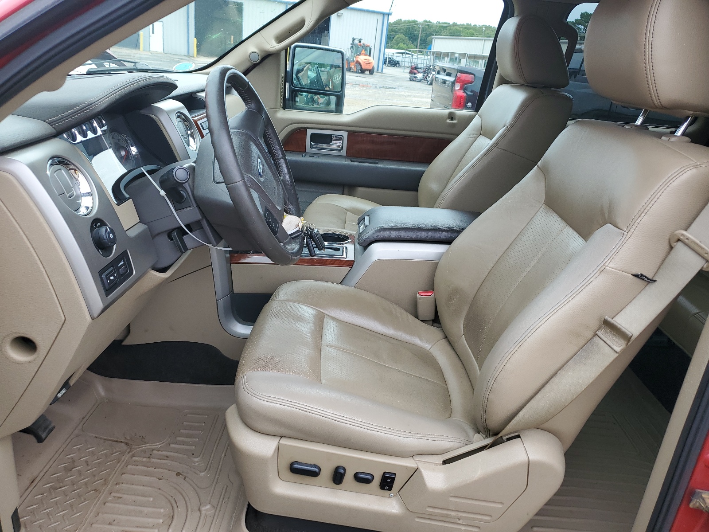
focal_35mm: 26
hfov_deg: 67.3
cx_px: 354
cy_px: 266
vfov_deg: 53.1
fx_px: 533
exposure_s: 1/667
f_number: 1.5
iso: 50
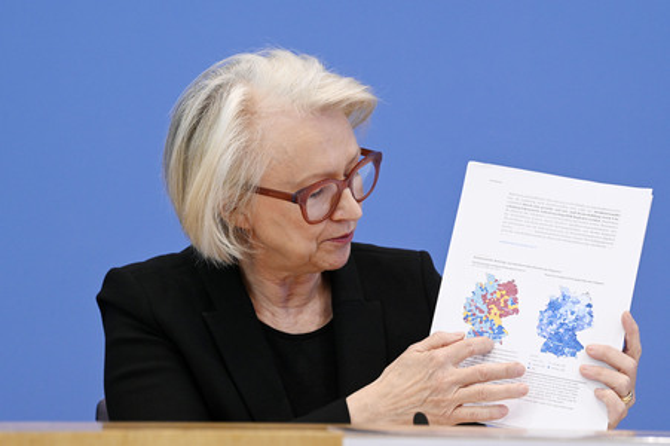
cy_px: 223
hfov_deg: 17.1
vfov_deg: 11.4
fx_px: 2232
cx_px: 335
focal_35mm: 120
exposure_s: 1/640
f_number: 7.1
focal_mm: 120
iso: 4000
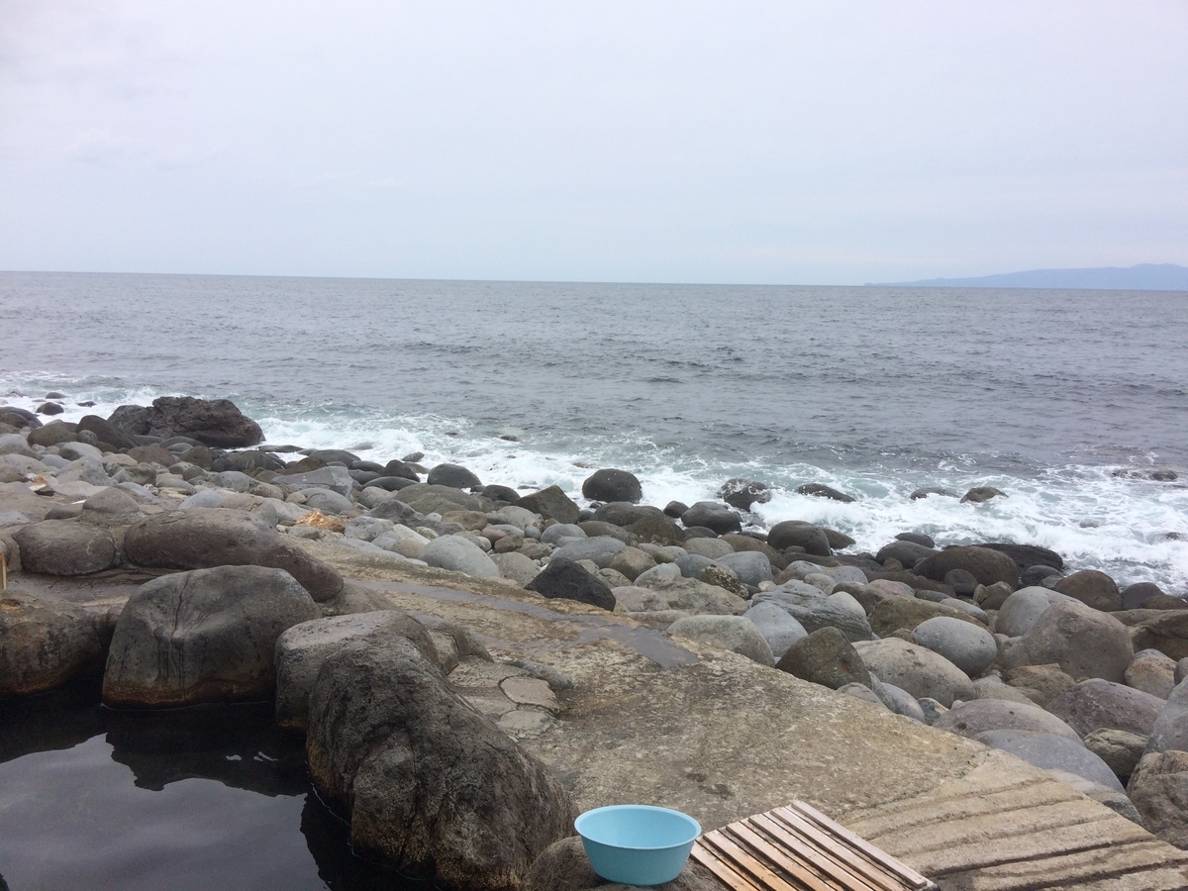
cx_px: 594
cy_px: 446
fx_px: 995
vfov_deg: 48.2
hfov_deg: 61.7
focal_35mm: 29
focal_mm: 4.15
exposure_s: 1/1053
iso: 32
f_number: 2.2
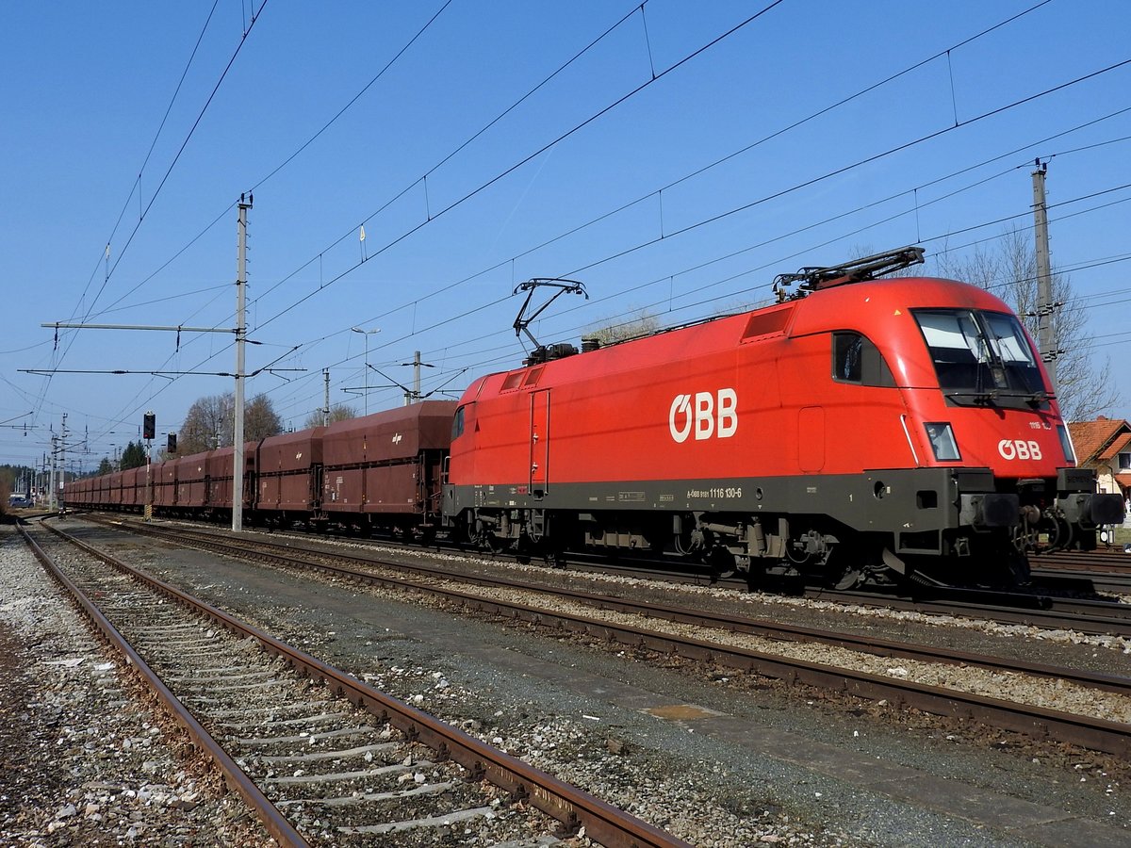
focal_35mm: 35
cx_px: 566
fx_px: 1144
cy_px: 424
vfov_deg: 40.7
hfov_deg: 52.6
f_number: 3.8
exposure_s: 1/1250
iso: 100
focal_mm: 6.3
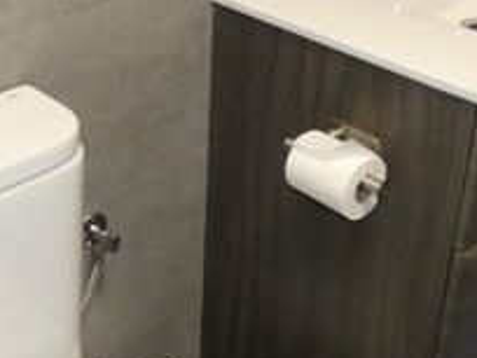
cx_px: 74
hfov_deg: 27.4
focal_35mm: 69
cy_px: 92
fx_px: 951
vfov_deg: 21.1
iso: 500
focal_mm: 3.6
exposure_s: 1/60
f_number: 2.8
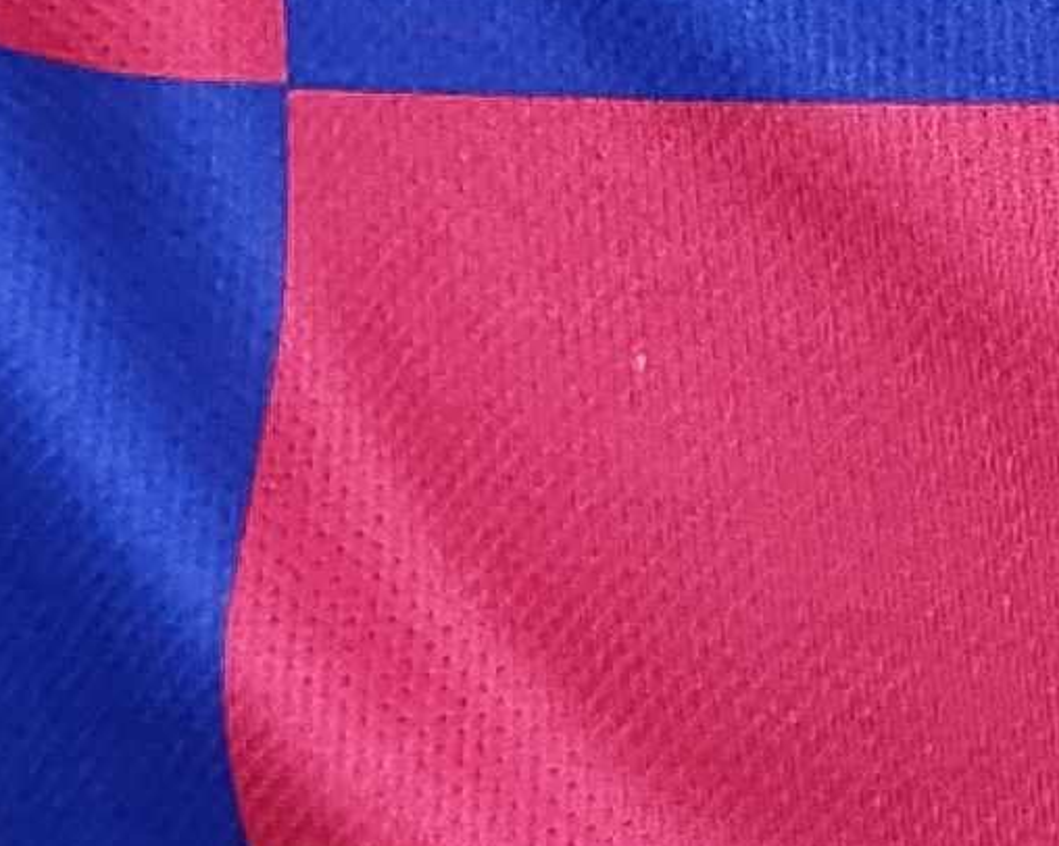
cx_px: 2247
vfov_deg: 7.6
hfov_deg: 9.0
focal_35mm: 200
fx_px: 6266
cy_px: -235
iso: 160
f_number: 1.8
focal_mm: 4.25
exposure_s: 1/100
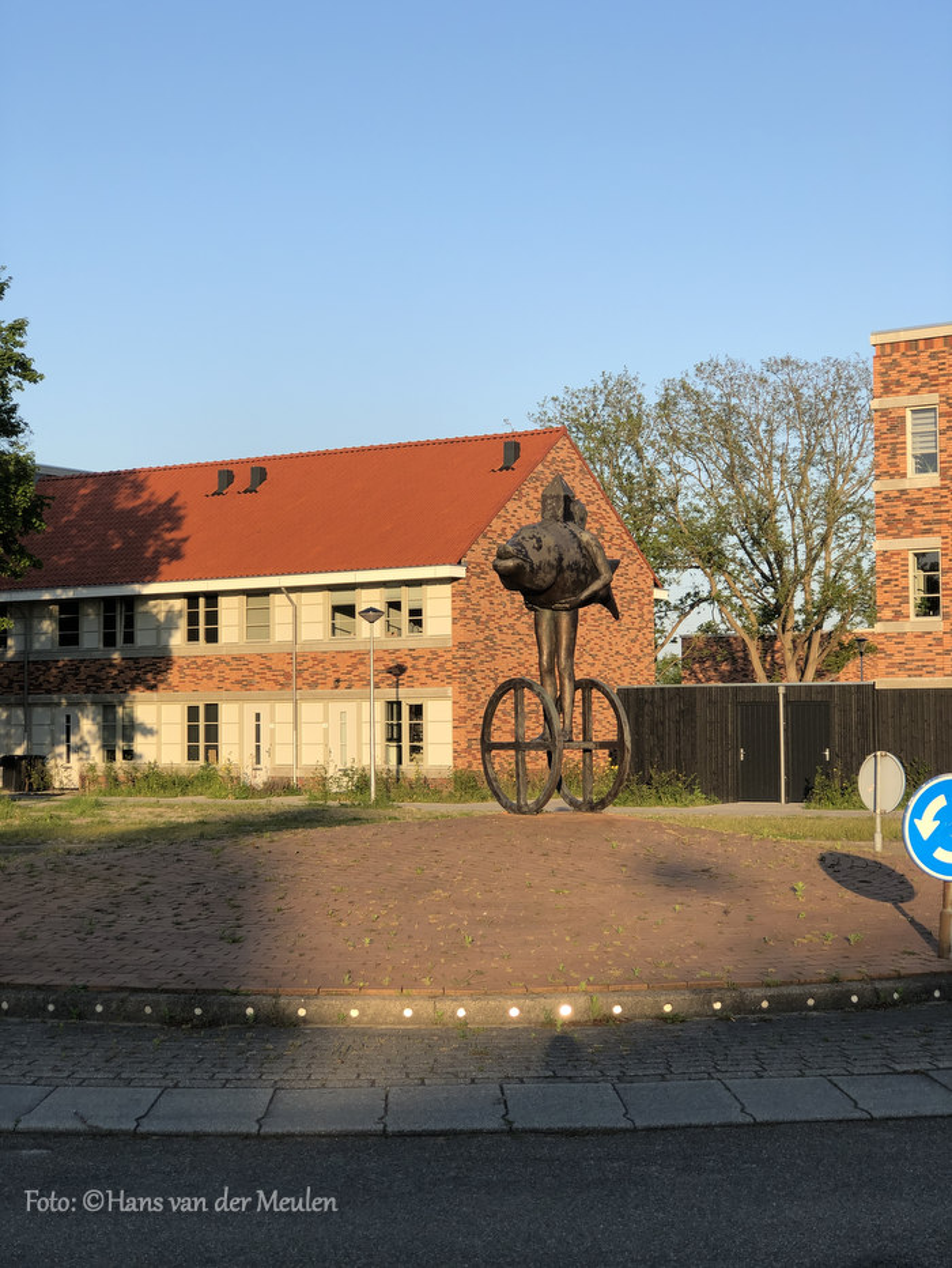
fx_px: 2088
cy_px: 634
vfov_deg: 33.8
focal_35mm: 57
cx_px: 476
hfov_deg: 25.7
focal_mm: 6.6
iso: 20
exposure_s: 1/405
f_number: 2.8
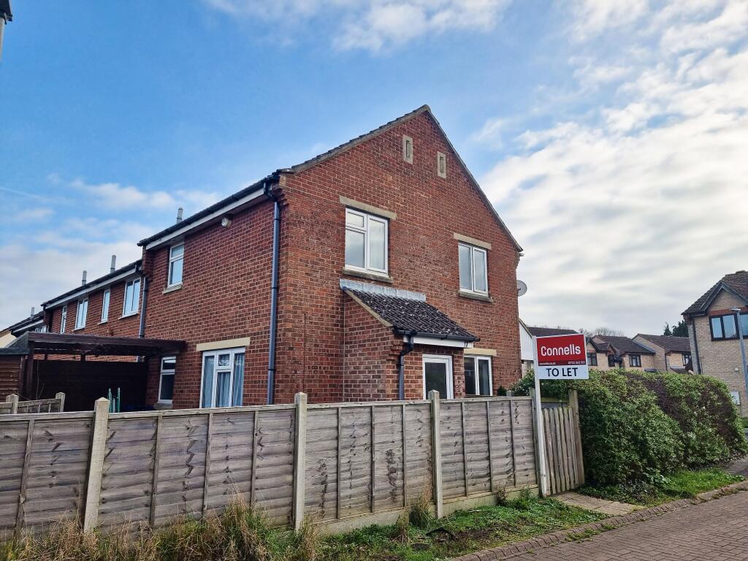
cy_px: 280
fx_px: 519
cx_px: 374
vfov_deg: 56.8
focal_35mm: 24
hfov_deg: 71.6
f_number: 1.8
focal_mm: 6.7
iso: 50
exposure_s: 1/652
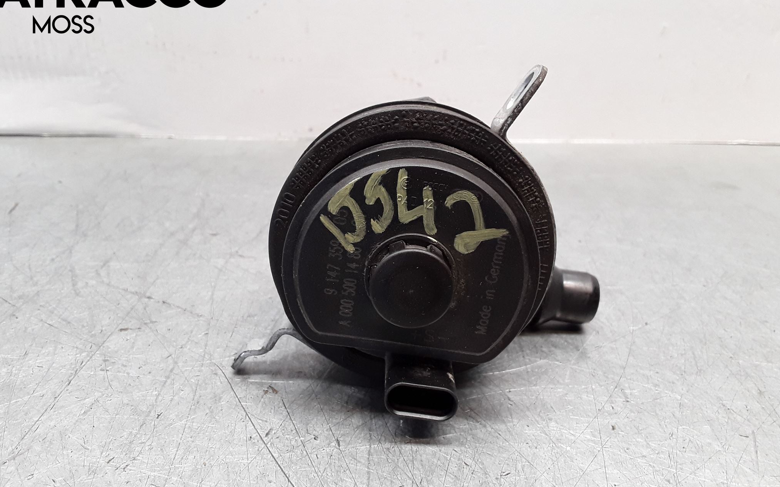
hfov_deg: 62.9
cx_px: 388
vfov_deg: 41.8
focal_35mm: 30
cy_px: 262
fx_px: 638
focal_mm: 2.91
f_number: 1.9
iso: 64
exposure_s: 1/50
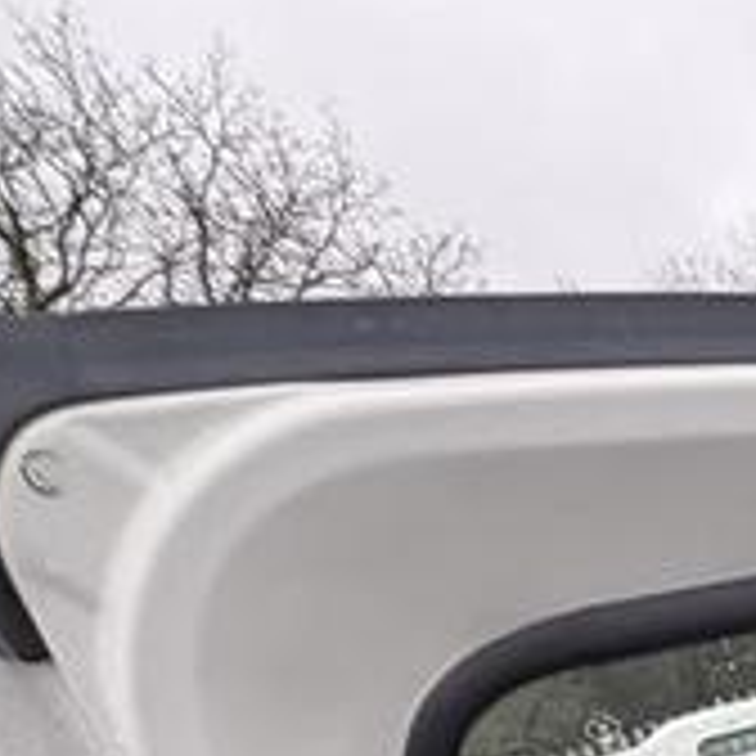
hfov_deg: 20.7
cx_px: 1238
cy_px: 1206
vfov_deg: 21.1
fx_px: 1631
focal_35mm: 66
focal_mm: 2.22
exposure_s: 1/99
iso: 80
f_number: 2.2
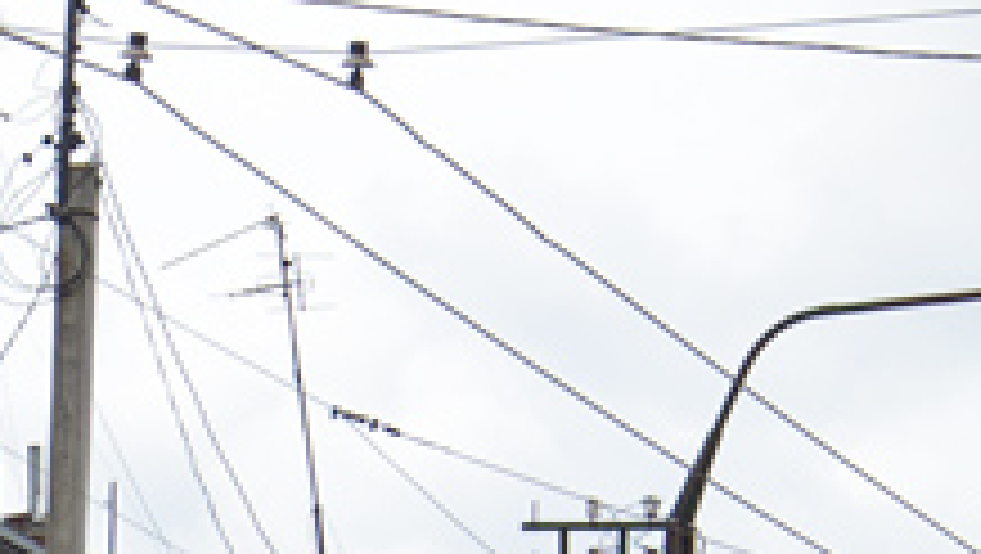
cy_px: 1227
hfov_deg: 5.4
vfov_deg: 3.0
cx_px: 90
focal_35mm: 396
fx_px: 10308
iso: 200
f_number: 5
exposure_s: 1/640
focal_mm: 50
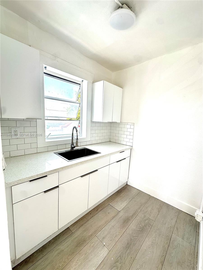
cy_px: 135
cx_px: 102
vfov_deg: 102.1
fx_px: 109
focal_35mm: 14
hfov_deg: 85.7
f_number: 2.2
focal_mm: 2.22
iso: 40
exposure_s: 1/133
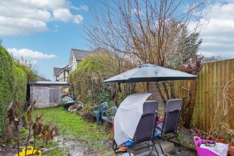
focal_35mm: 18
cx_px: 116
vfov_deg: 67.4
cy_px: 81
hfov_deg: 90.0
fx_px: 117
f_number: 4.5
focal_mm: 17
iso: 320
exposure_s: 1/50
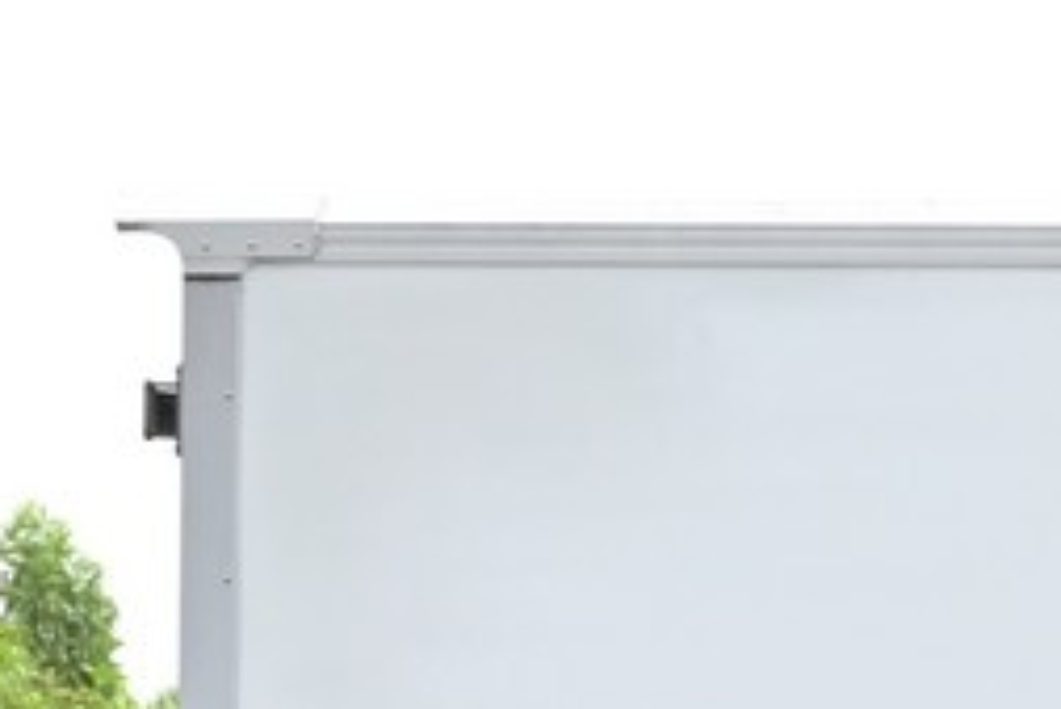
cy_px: 1156
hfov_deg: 8.6
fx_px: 6664
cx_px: 2118
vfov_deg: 6.0
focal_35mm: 226
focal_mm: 35
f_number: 6.7
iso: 1100
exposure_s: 1/750
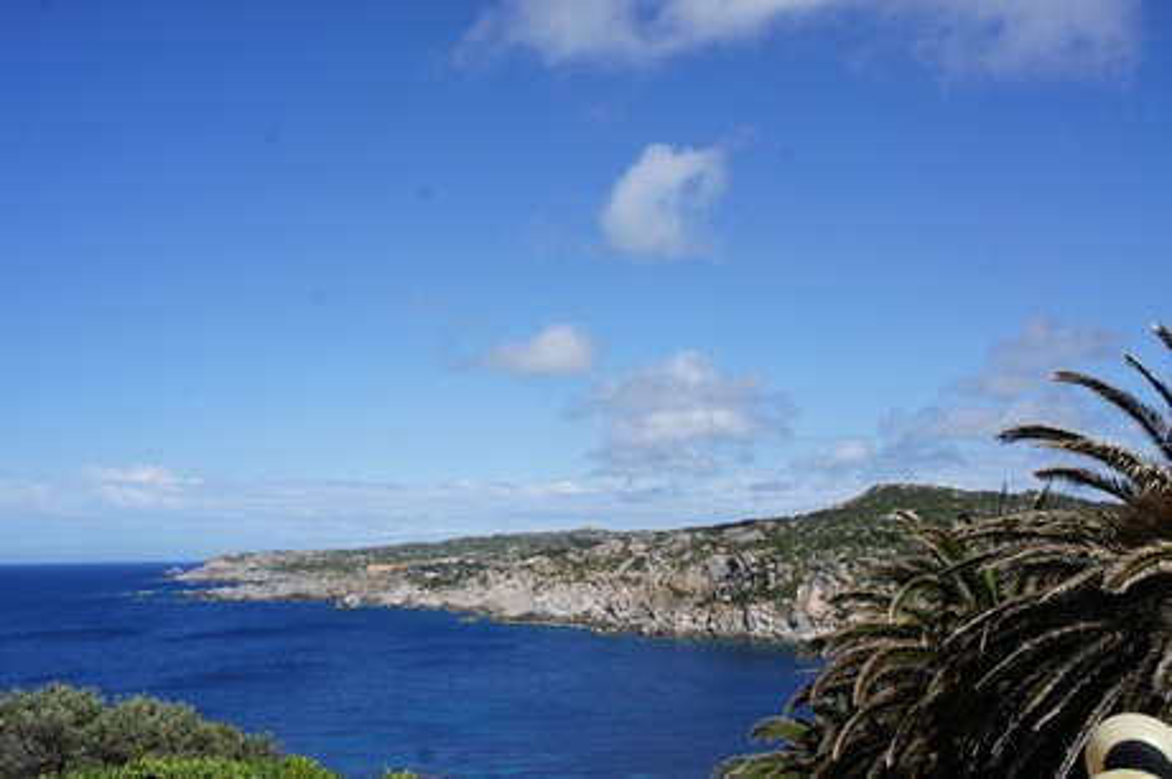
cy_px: 390
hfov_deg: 55.1
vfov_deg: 38.3
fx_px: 1122
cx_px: 586
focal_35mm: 34
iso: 200
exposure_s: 1/320
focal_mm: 23
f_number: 11
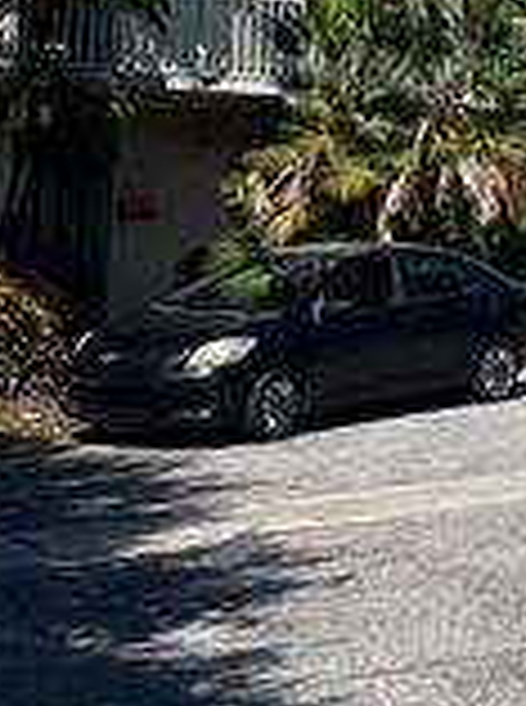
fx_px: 1689
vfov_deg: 23.0
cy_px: 61
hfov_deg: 14.4
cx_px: 1088
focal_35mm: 83
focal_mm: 5.1
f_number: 1.6
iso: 50
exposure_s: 1/6173
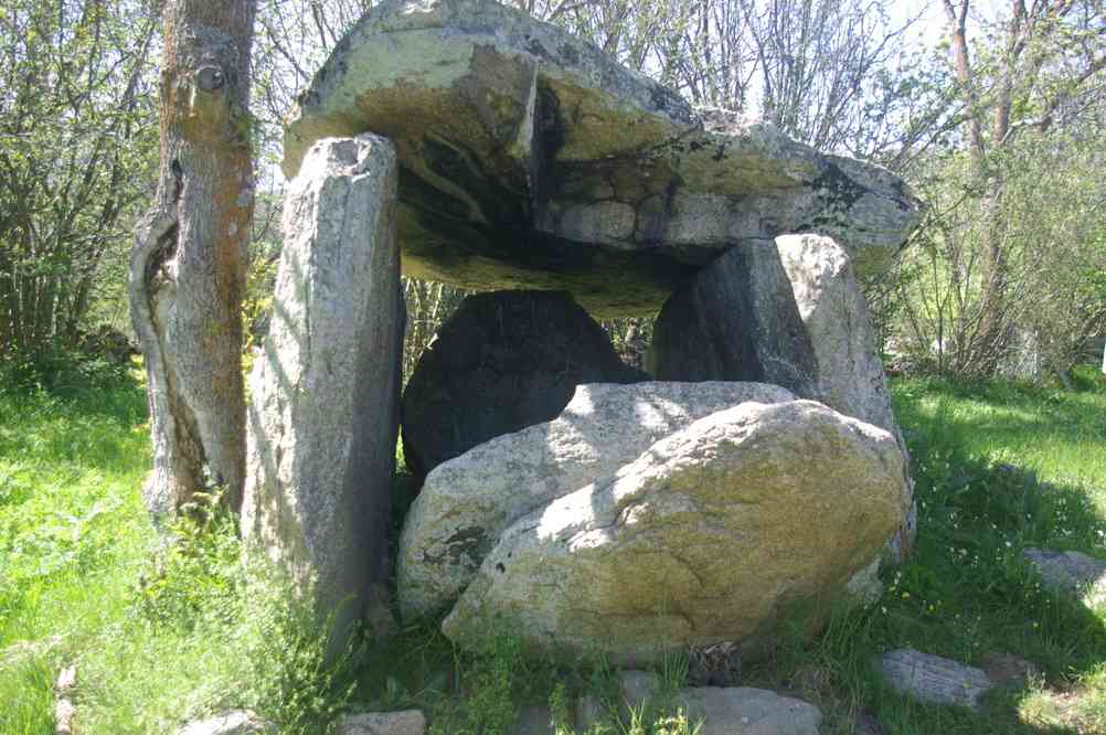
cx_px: 553
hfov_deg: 53.2
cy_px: 368
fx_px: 1105
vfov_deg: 36.8
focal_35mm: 36
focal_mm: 24
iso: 100
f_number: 5.6
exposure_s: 1/60
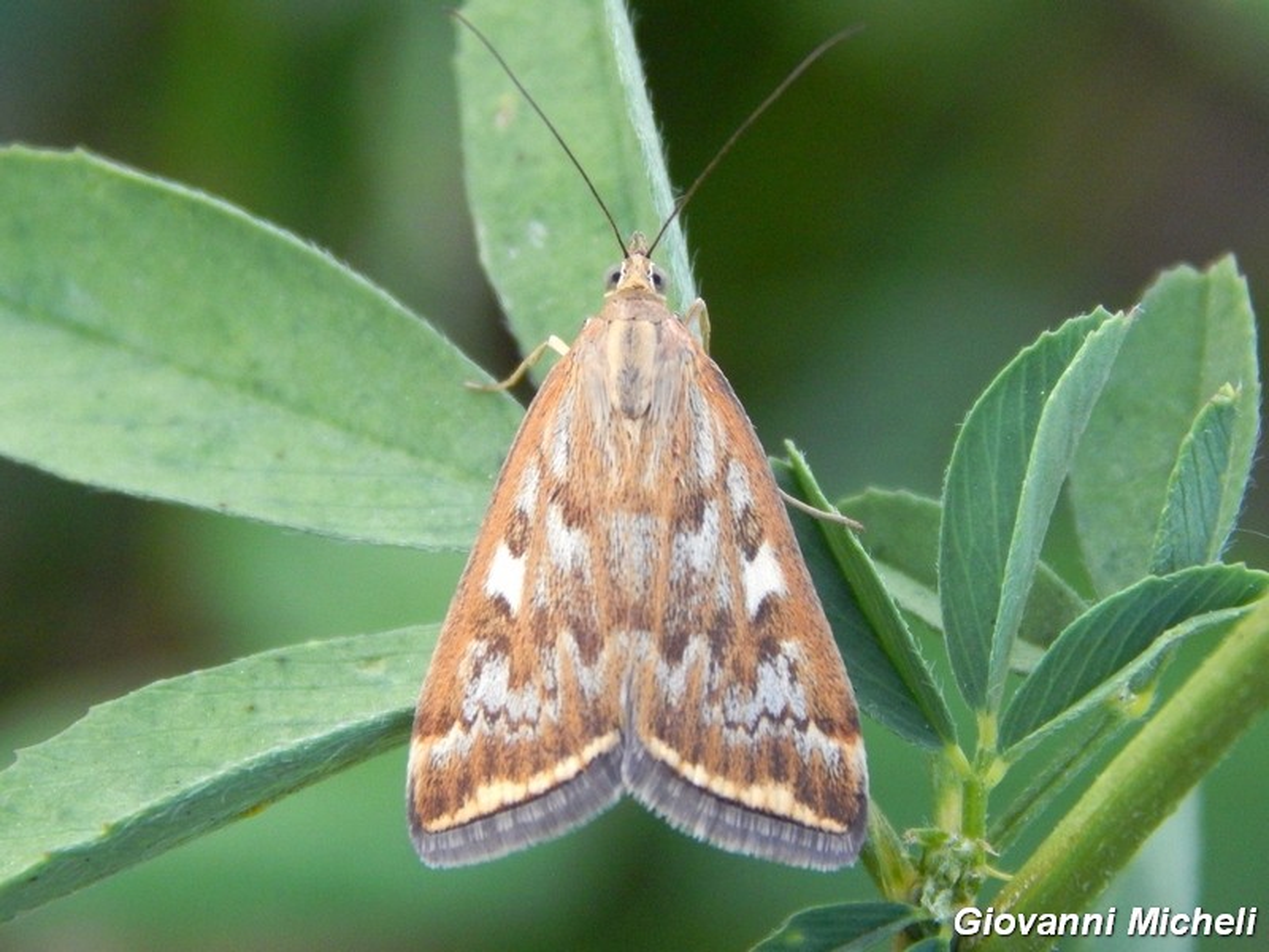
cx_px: 634
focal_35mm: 209
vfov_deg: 7.1
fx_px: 7662
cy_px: 476
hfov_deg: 9.5
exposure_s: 1/100
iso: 400
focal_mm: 37.1
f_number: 5.4
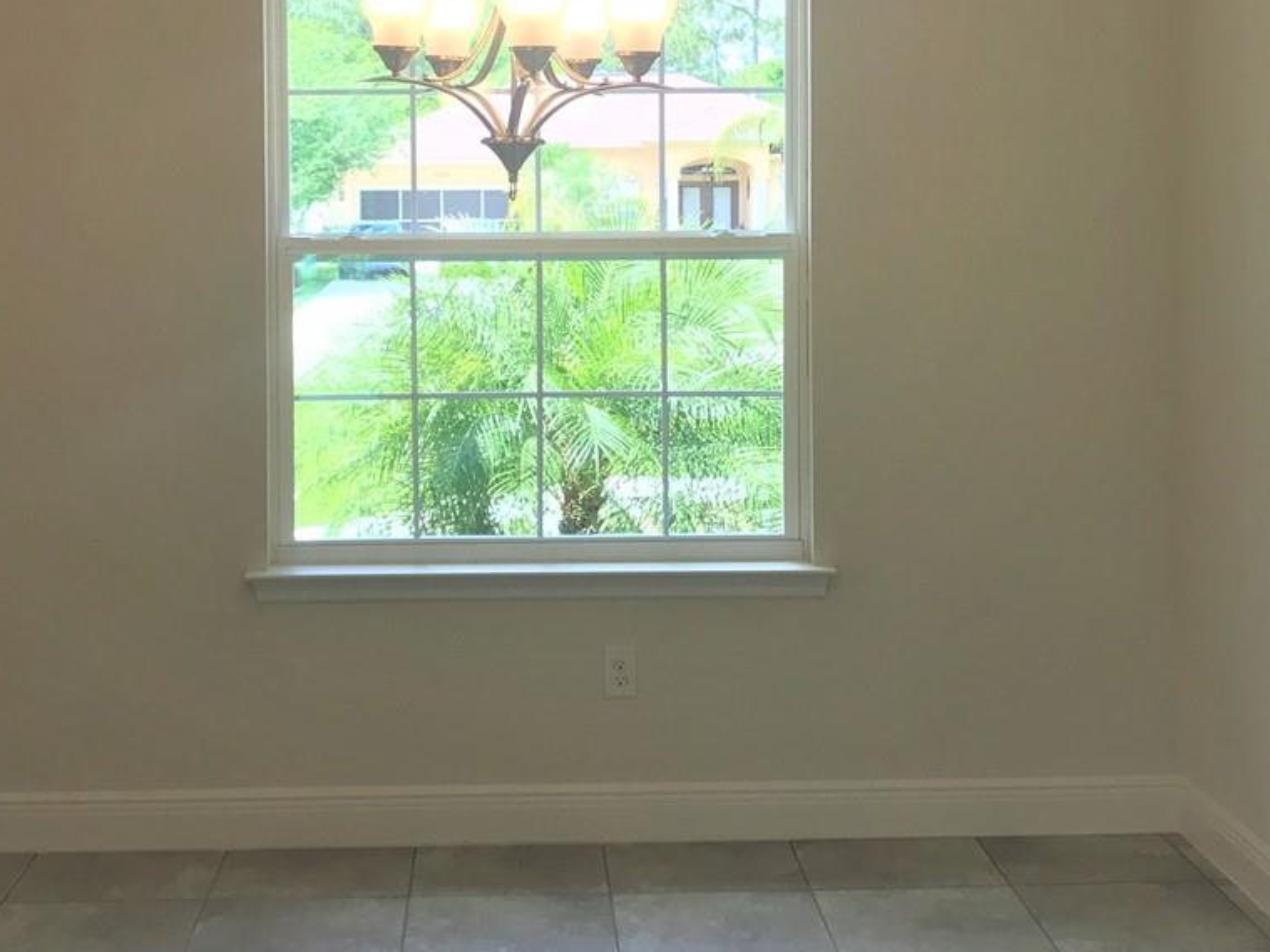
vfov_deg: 24.6
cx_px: 571
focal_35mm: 59
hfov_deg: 32.7
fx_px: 2164
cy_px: 283
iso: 25
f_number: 1.8
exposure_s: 1/120
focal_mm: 3.99
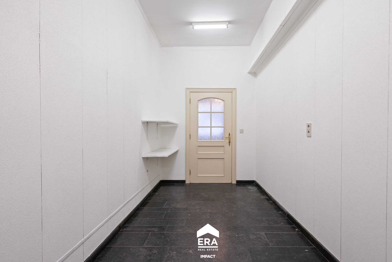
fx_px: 185
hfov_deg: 93.2
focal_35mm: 17
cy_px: 135
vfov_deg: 70.4
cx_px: 208
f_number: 11
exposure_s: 2
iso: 250
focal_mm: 16
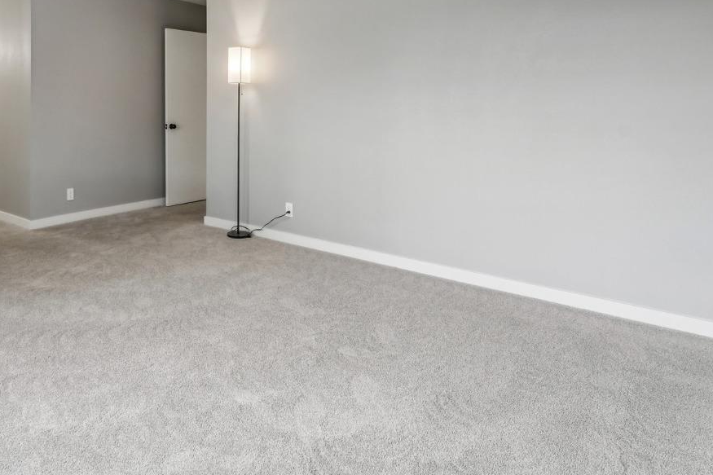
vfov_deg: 48.4
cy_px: 112
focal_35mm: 25
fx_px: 502
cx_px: 205
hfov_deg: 67.5
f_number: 8
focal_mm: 14.8
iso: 640
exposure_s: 1/100
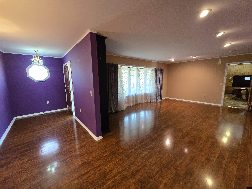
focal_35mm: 13
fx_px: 95
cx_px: 126
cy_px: 94
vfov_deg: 89.9
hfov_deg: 106.2
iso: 640
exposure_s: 1/60
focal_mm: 2.2
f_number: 2.2
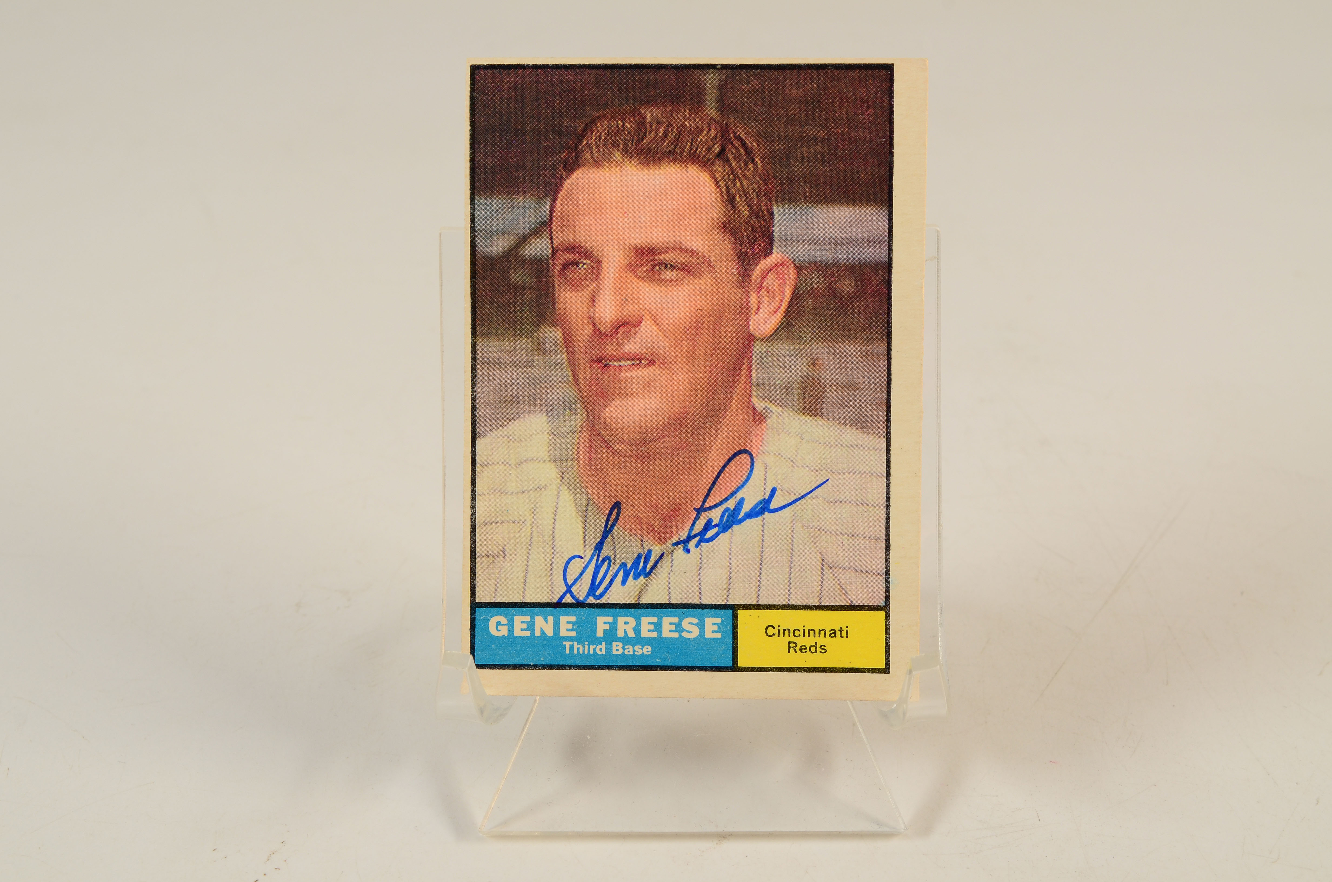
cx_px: 666
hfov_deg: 32.0
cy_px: 441
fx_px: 2326
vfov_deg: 21.5
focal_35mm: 63
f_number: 13
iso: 200
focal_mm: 42
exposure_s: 1/160
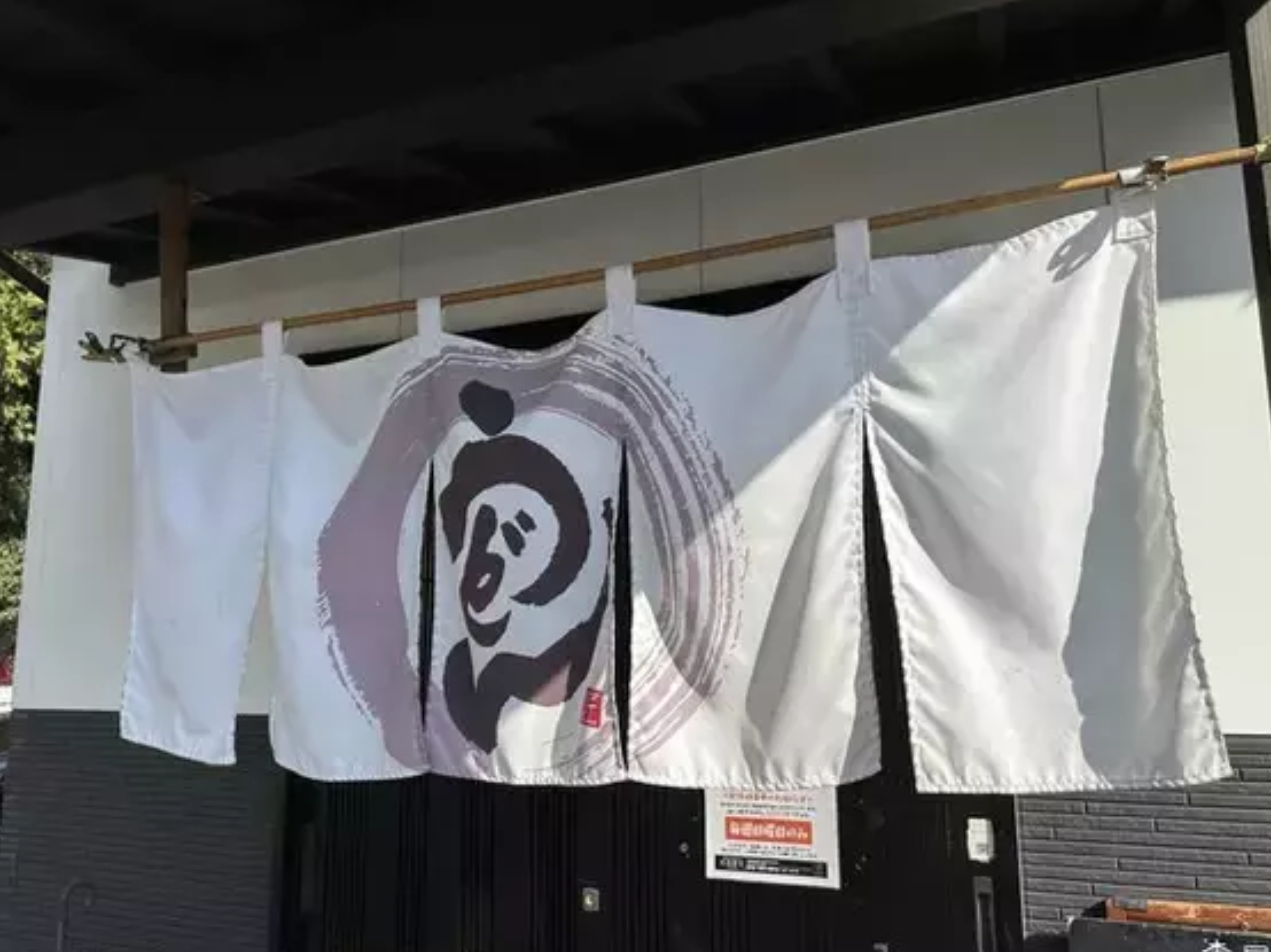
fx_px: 954
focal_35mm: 26
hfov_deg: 67.3
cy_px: 502
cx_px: 642
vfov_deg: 53.0
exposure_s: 1/4348
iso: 80
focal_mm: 6.86
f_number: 1.78
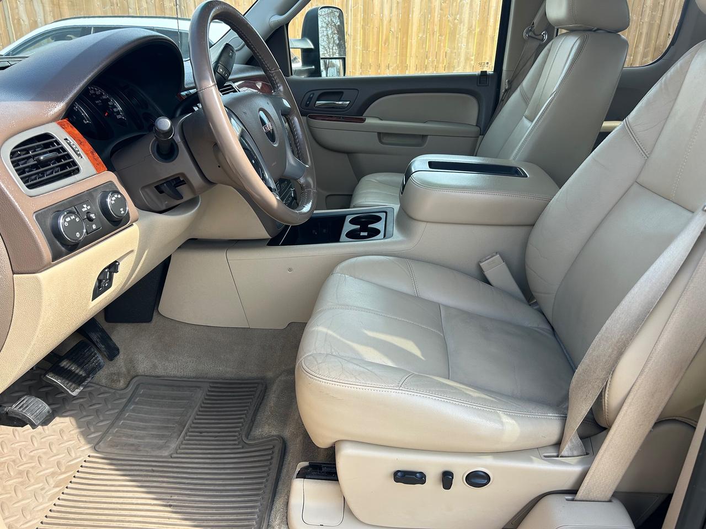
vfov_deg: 53.1
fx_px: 530
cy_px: 264
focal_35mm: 26
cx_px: 353
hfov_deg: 67.3
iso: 50
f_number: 1.5
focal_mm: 5.7
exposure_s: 1/588
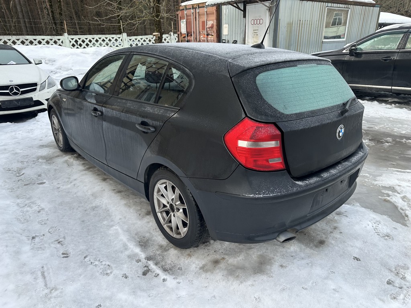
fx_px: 285
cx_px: 206
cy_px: 154
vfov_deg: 56.8
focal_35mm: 24
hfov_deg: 71.6
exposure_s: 1/407
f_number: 1.78
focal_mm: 6.86
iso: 80
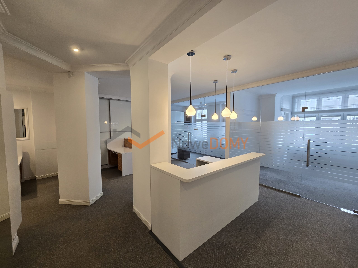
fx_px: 134
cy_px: 134
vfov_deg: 89.9
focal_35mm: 13
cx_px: 179
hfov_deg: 106.2
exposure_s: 1/50
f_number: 2.2
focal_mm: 2.2
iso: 160
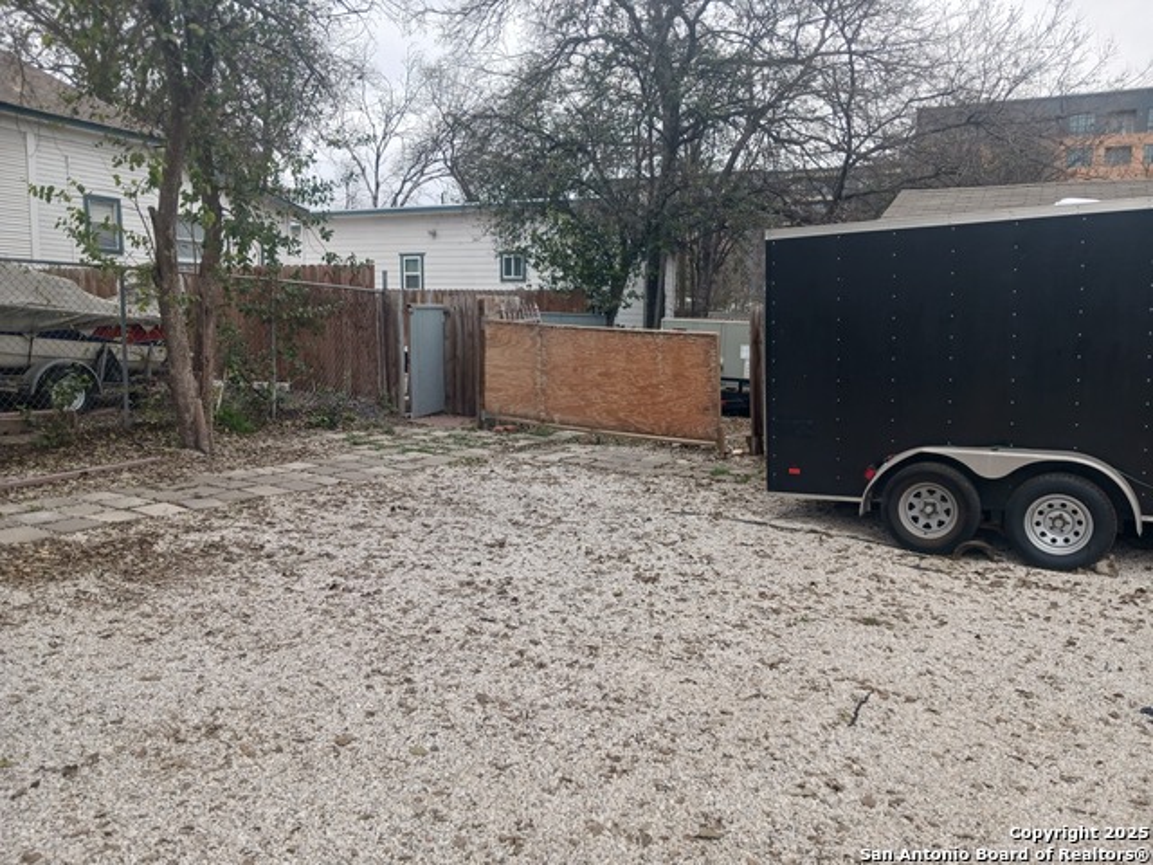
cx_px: 576
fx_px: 899
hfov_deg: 65.3
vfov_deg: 51.4
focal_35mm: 27
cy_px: 432
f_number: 1.8
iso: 20
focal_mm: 4
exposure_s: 1/120
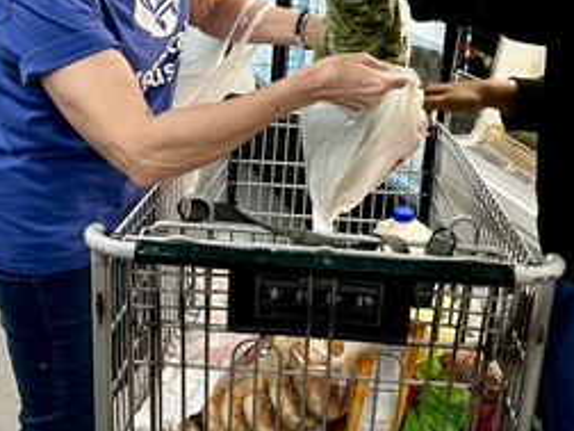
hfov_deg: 31.1
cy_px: 16
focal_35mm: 62
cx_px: 335
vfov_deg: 22.8
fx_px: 1028
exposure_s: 1/60
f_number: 1.5
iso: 160
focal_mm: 5.7
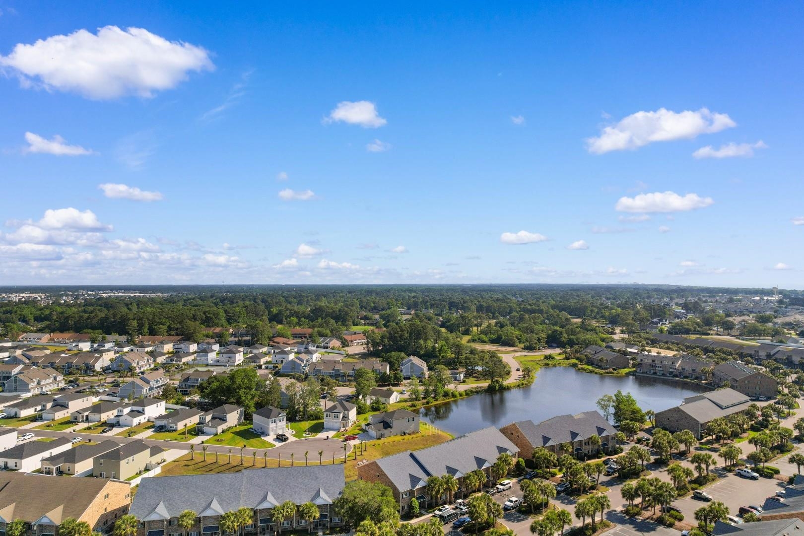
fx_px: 491
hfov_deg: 78.6
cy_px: 268
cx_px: 402
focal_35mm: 22
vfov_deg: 57.2
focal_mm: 8.38
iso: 140
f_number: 2.8
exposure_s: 1/1000
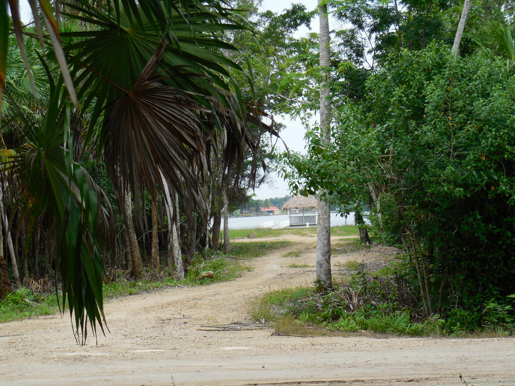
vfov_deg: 13.6
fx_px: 1622
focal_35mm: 109
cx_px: 258
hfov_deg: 18.0
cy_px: 193
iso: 125
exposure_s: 1/320
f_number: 4.8
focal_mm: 19.4
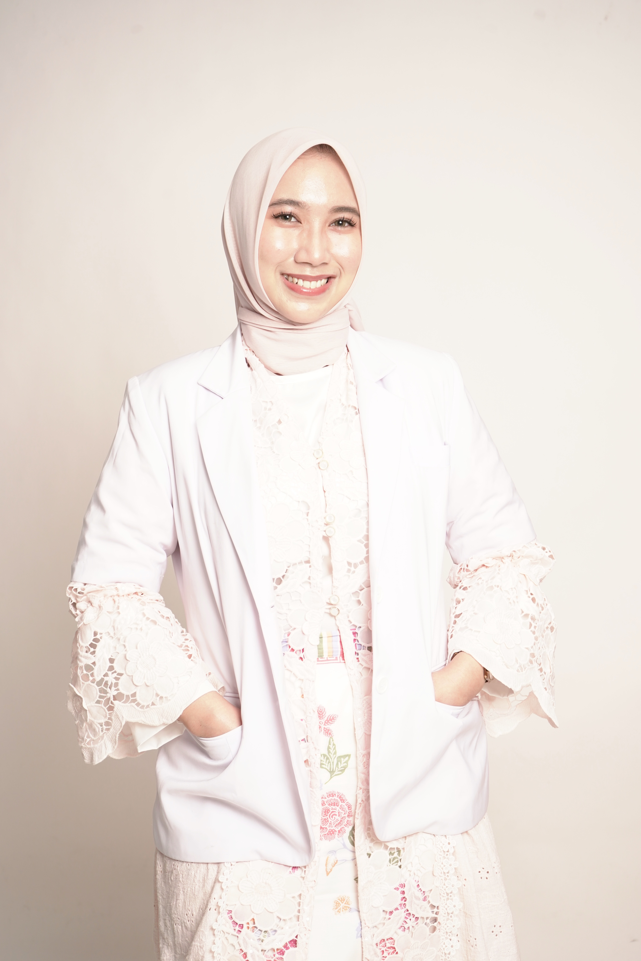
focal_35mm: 57
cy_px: 480
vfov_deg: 35.1
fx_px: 1522
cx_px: 320
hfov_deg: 23.8
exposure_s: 1/125
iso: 640
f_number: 6.3
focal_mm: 57
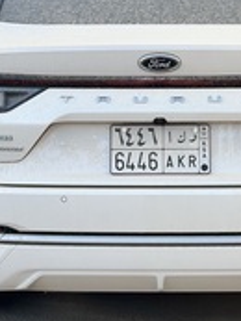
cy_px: 25
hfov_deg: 11.7
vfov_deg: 15.3
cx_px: 155
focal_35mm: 127
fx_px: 1177
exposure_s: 1/1815
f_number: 1.78
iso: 80
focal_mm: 6.86
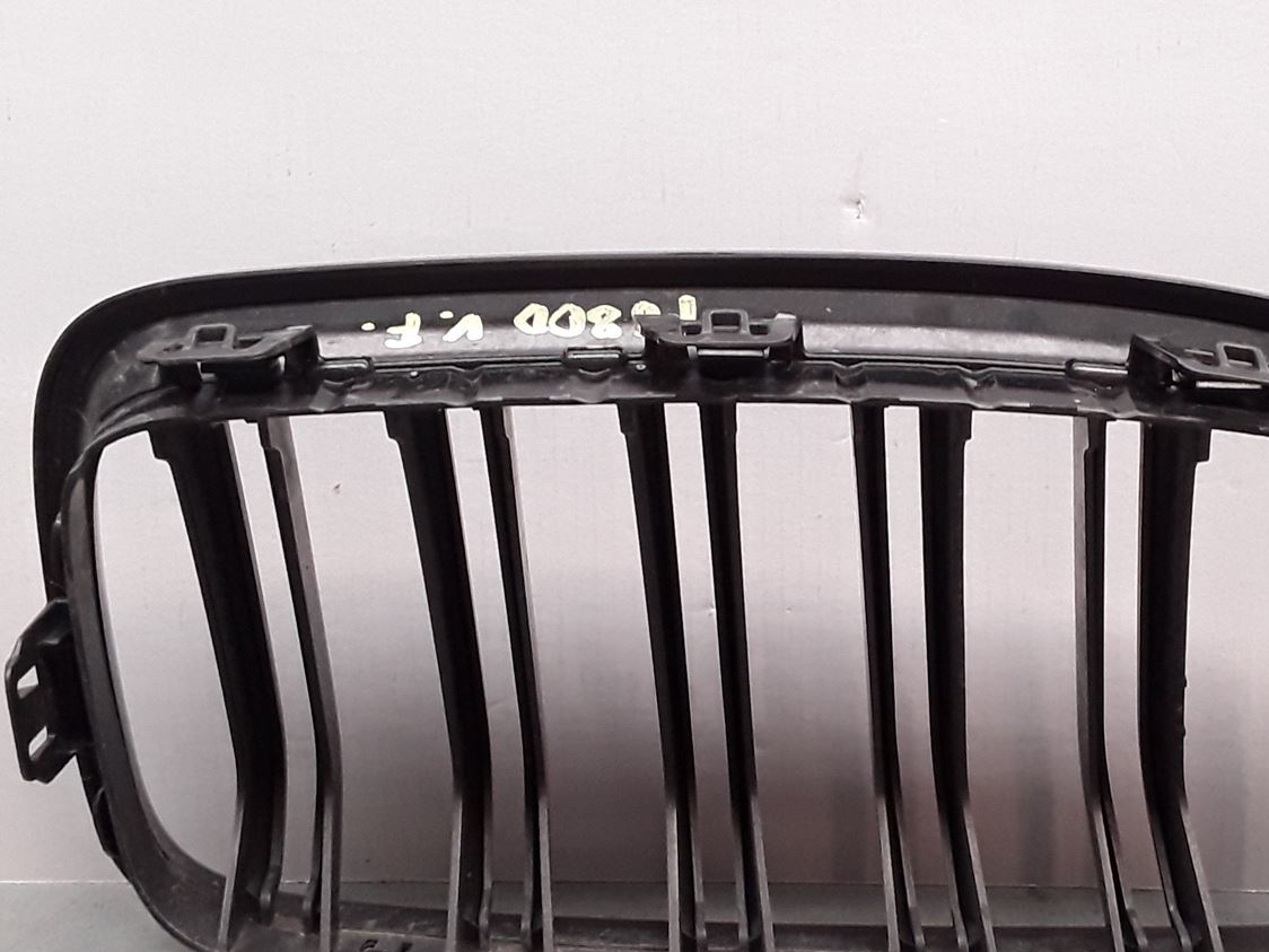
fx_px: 1870
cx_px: 831
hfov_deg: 37.1
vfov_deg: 28.5
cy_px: 515
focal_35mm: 51
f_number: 1.9
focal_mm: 2.91
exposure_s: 1/100
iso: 100
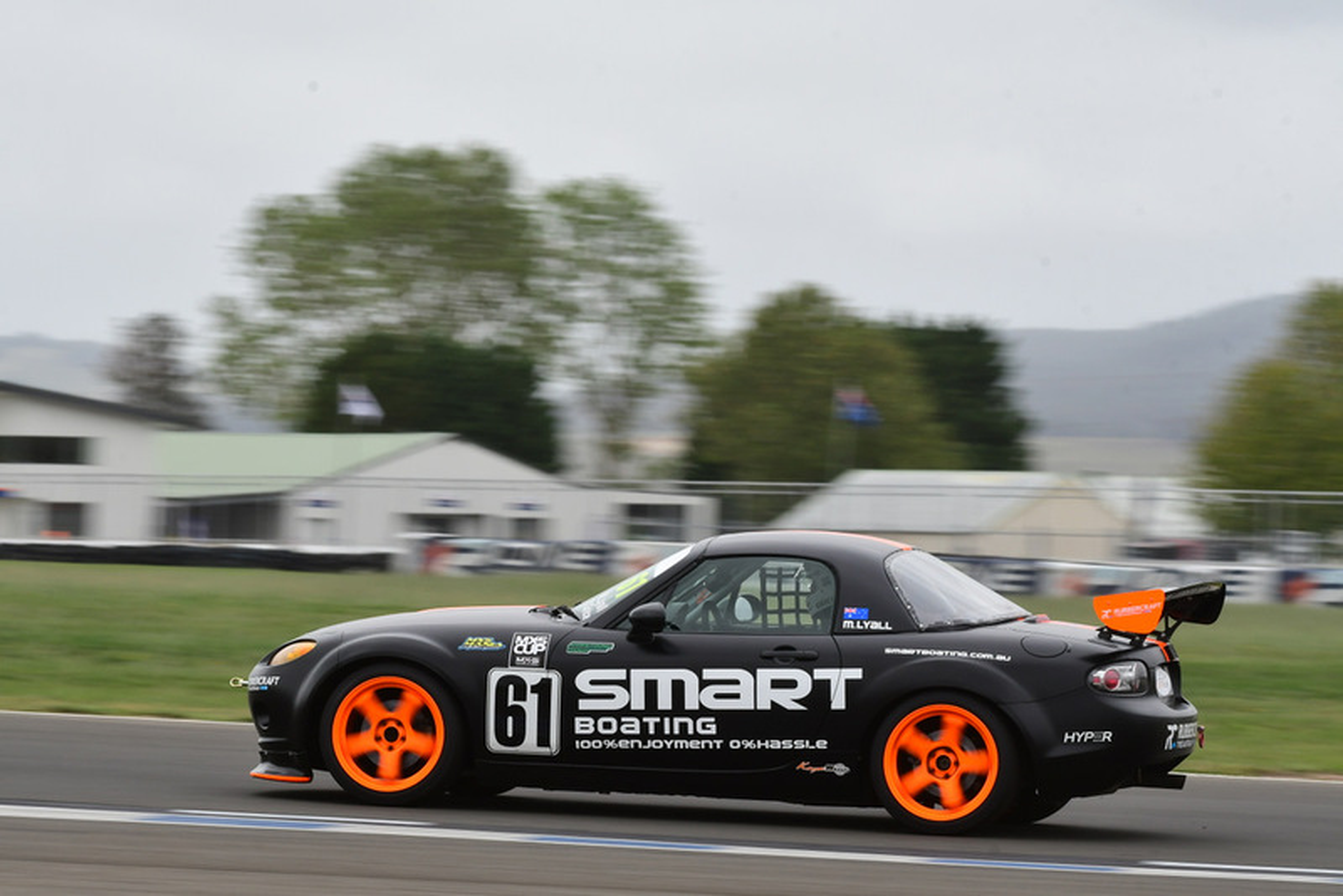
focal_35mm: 300
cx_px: 672
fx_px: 11195
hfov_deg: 6.9
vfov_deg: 4.6
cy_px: 448
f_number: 14
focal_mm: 200
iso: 500
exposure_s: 1/200
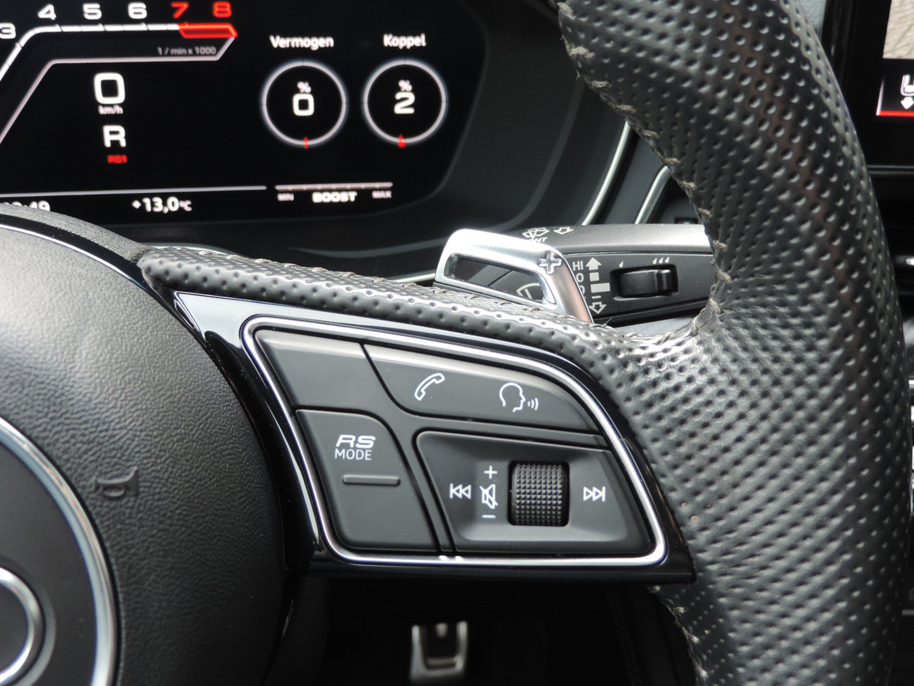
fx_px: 1135
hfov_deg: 43.9
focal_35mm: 43
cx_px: 457
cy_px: 343
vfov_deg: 33.6
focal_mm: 7.6
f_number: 3.4
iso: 280
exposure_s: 1/50
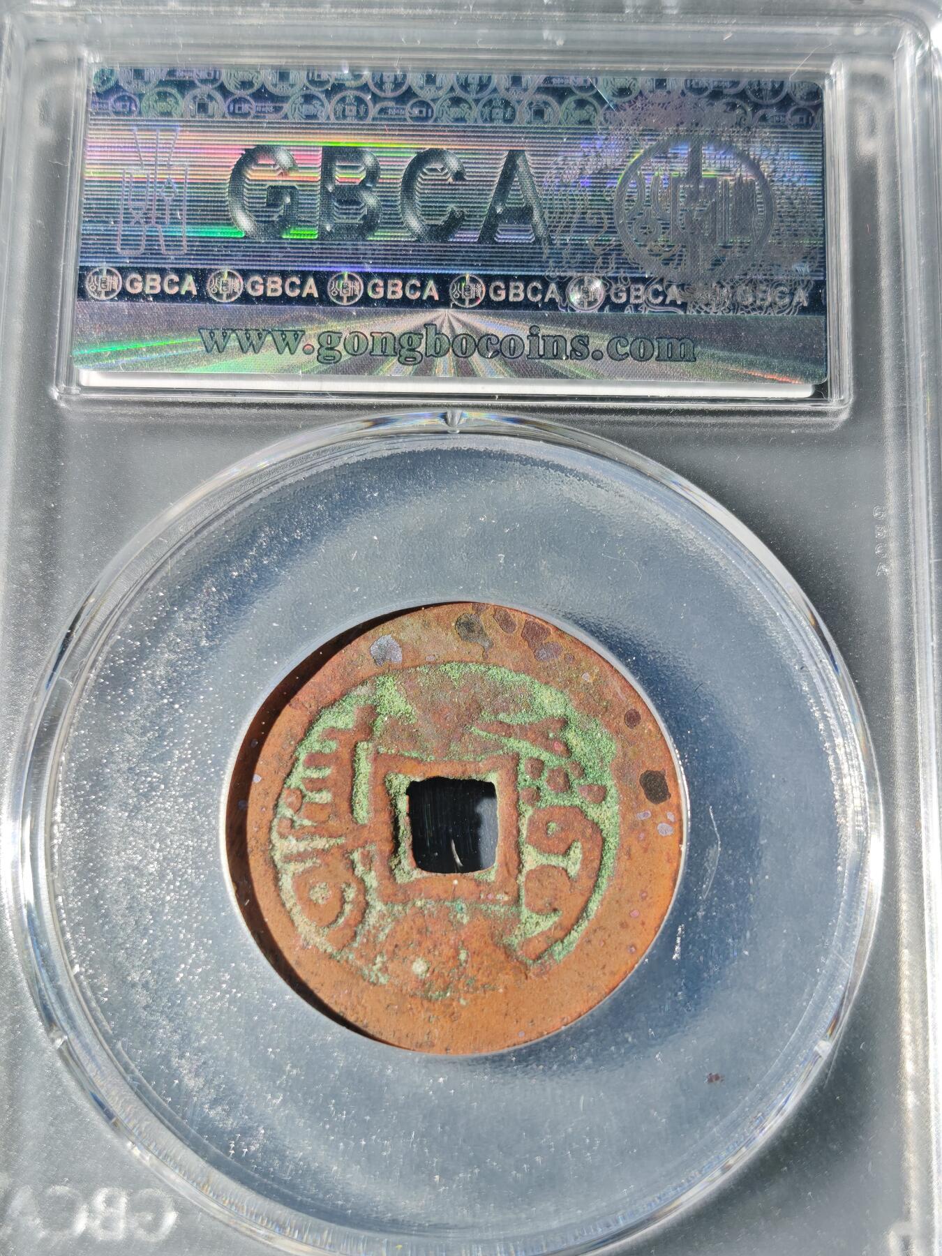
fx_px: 1923
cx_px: 471
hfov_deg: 27.5
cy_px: 628
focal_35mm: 53
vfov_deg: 36.2
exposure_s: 1/104
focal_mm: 5.85
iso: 50
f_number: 1.63
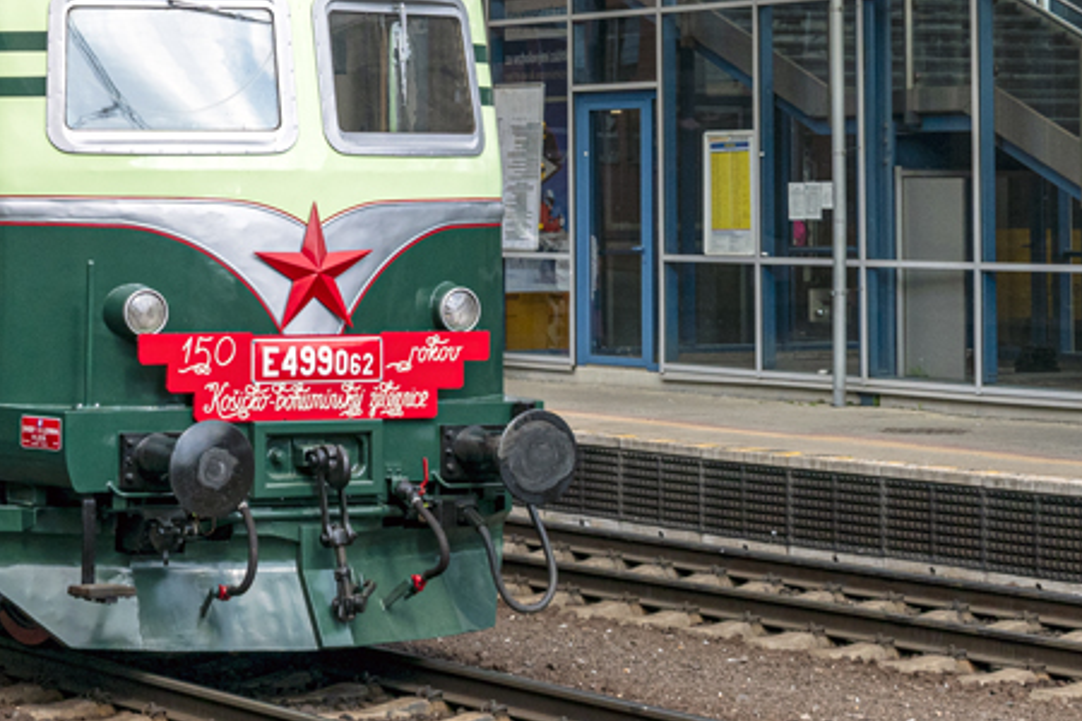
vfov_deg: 12.3
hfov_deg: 17.9
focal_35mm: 111
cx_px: -26
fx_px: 3336
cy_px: 124
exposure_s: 1/800
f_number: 7.1
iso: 200
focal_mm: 34
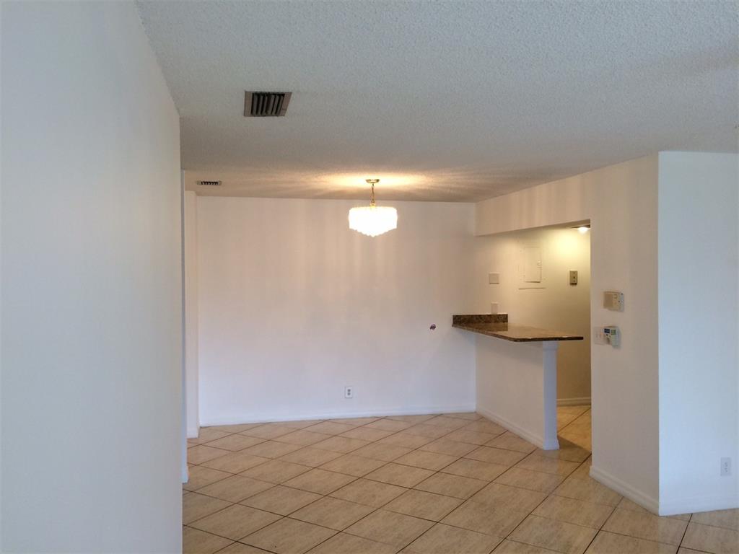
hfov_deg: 61.7
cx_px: 370
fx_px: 619
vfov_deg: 48.2
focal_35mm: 29
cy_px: 277
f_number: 2.2
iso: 32
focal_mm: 4.15
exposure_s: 1/30
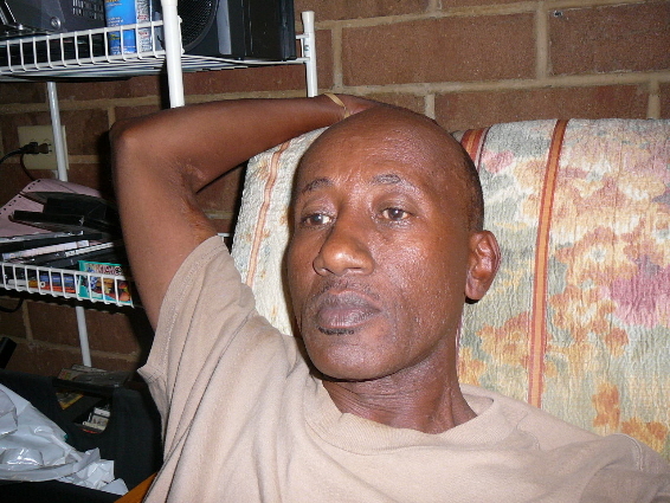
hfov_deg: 52.6
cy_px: 252
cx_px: 335
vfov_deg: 40.7
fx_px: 678
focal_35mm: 35
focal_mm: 5.2
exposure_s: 1/30
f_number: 2.8
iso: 100
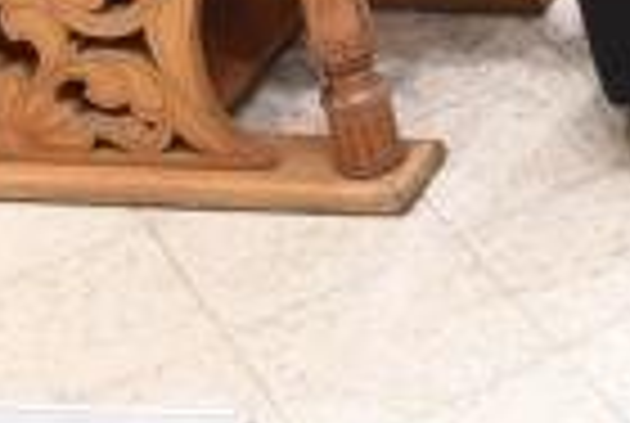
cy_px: -259
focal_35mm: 124
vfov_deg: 10.6
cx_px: 1314
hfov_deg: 13.7
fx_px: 2175
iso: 2500
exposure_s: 1/125
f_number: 5.6
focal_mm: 17
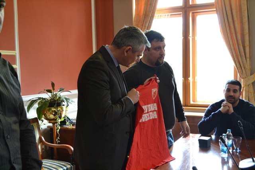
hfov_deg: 46.4
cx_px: 128
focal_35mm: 42
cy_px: 85
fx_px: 298
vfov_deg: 31.9
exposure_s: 1/60
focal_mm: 28
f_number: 6.3
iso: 3200
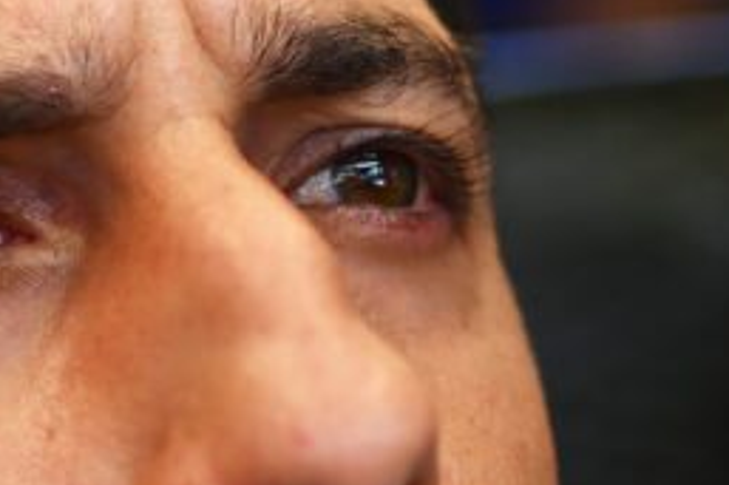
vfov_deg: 4.1
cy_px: 58
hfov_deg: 6.1
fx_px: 6698
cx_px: -723
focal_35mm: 331
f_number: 1.4
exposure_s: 1/1250
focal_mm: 50
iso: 200
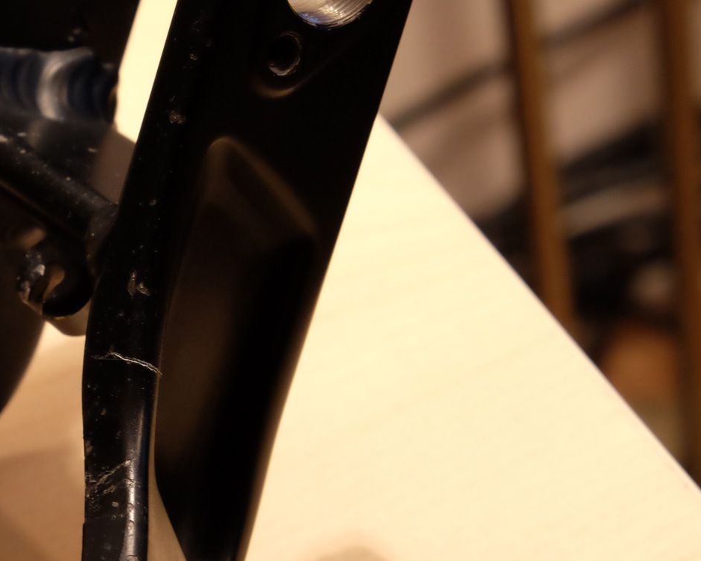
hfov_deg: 14.4
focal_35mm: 133
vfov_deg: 11.6
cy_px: 363
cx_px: 130
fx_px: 2760
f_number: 10
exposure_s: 1/27
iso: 3200
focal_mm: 55
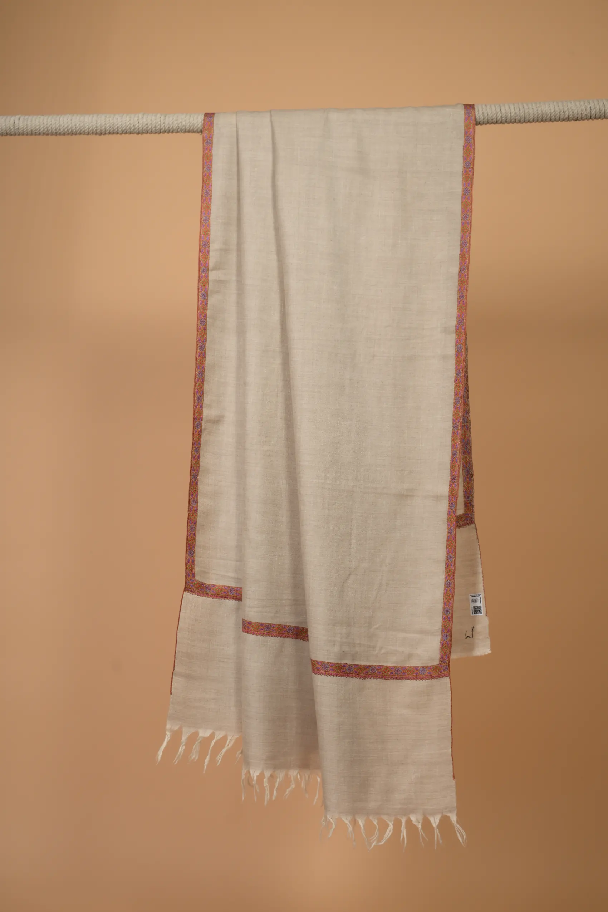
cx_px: 304
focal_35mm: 50
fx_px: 1267
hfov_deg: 27.0
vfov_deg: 39.6
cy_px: 456
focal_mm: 50
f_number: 6.3
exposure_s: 1/200
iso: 100
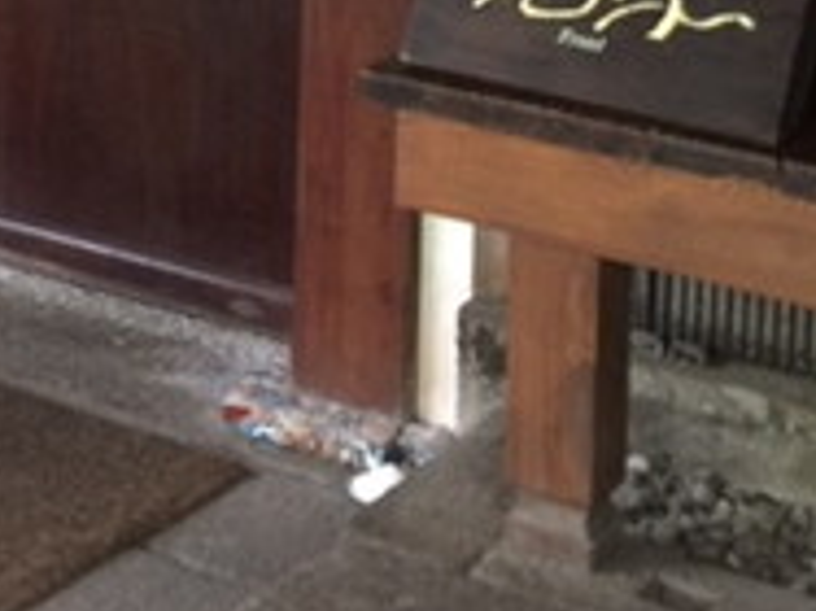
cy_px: -349
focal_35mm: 93
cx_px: -52
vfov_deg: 14.6
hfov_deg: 20.3
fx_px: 2191
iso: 80
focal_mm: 4.15
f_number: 2.2
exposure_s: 1/4
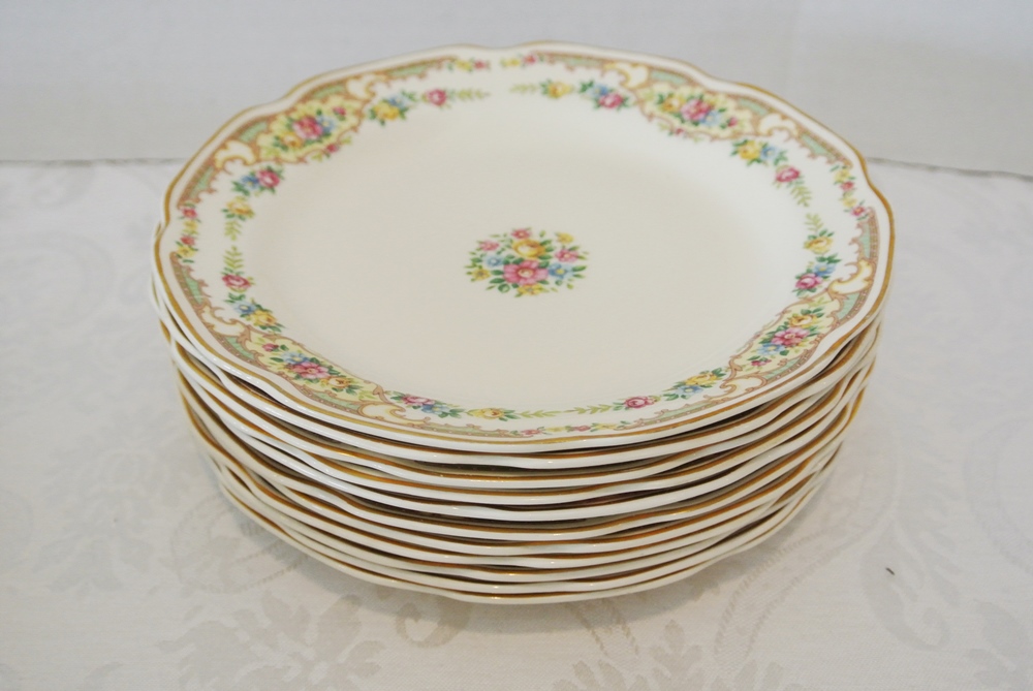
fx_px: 1350
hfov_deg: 41.9
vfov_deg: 28.7
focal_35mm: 47
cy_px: 346
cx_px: 516
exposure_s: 1/60
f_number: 4.5
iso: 640
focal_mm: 17.5
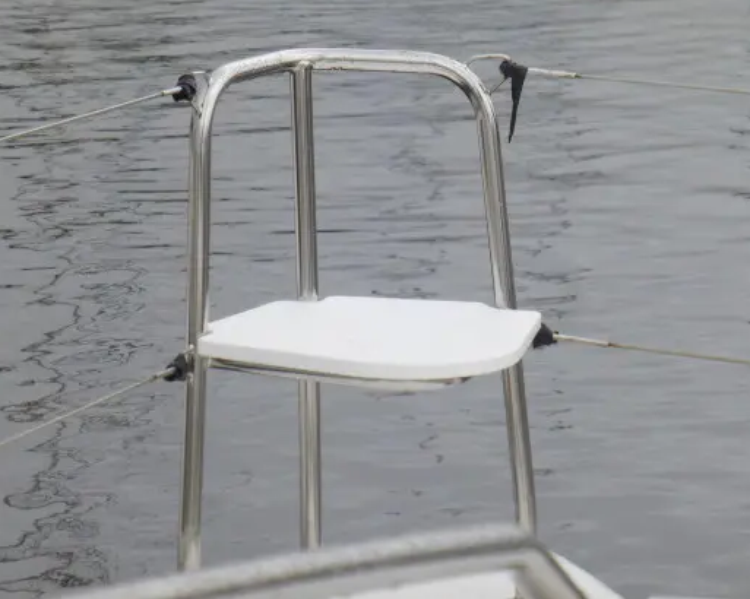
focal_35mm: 303
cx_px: 406
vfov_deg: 5.1
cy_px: 266
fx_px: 6723
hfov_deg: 6.4
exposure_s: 1/100
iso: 100
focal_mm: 35.6
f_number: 5.5
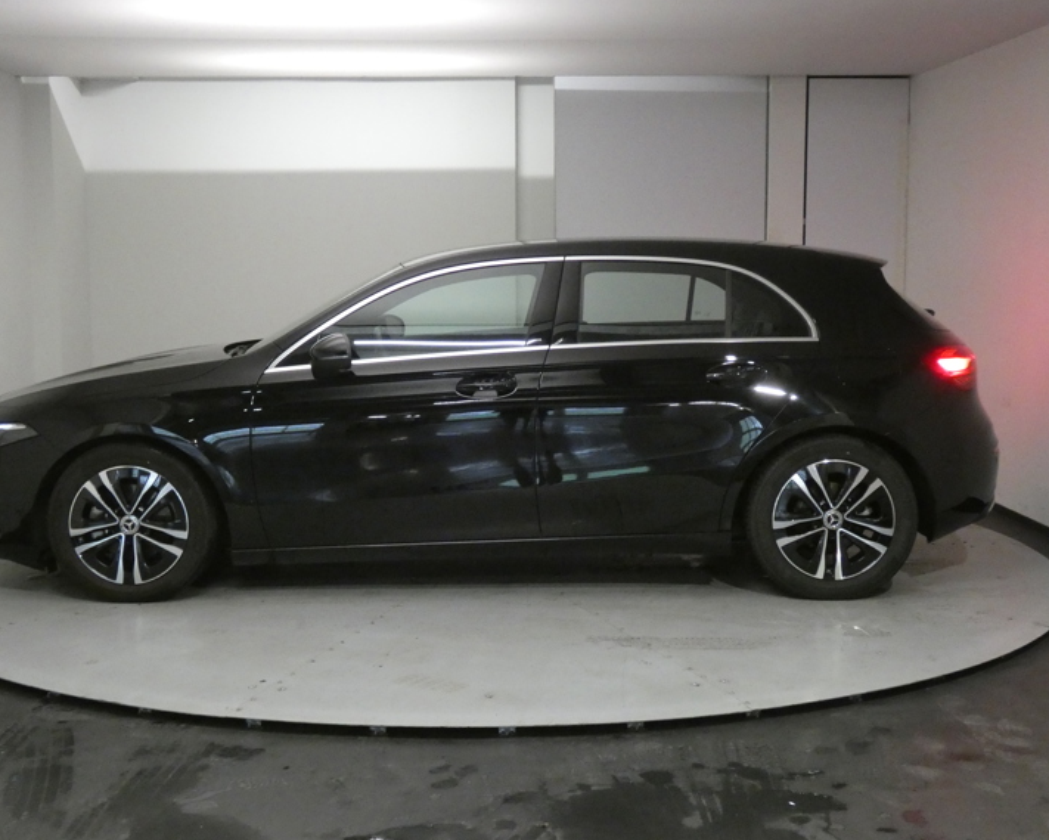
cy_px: 441
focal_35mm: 45
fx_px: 1397
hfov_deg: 41.1
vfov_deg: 33.4
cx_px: 481
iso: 1000
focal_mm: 7.3
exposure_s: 1/80
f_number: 3.6
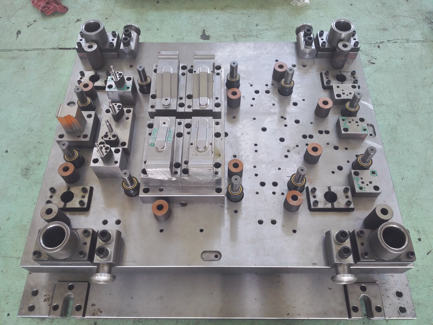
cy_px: 162
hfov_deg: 61.7
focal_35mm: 29
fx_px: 363
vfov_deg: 48.2
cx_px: 216
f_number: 2
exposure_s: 1/33.3
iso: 160
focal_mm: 3.8
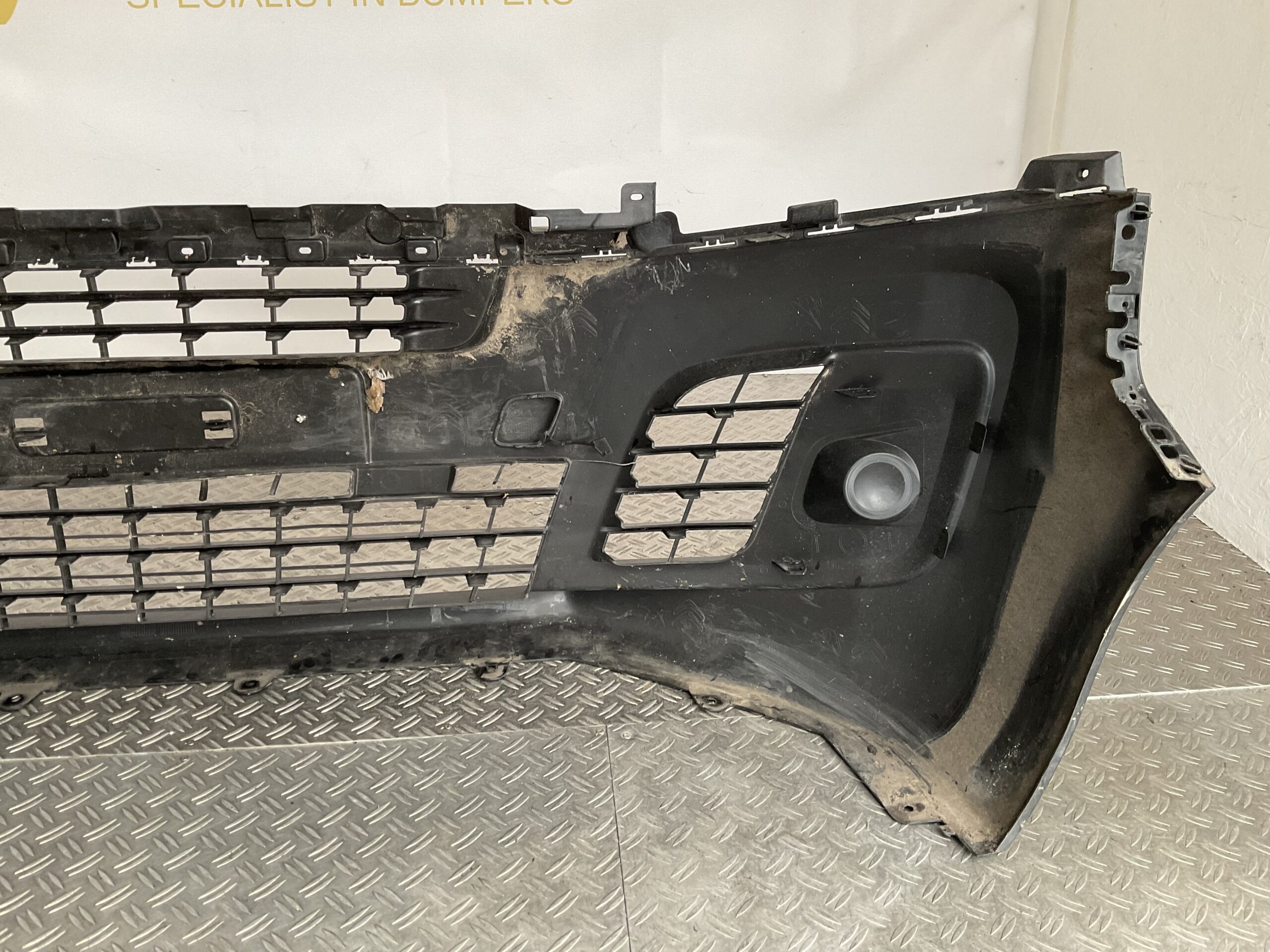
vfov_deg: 48.2
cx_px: 635
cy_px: 476
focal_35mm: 29
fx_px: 1064
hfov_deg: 61.7
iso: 64
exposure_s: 1/50
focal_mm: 3
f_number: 1.8
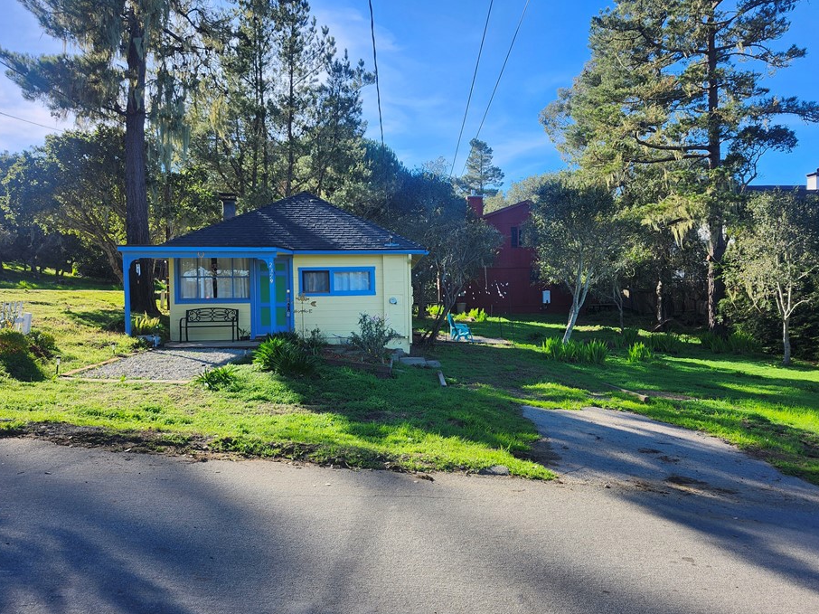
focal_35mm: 26
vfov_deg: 53.0
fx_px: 615
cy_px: 317
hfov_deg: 67.3
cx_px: 436
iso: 25
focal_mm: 5.54
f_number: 1.8
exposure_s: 1/767
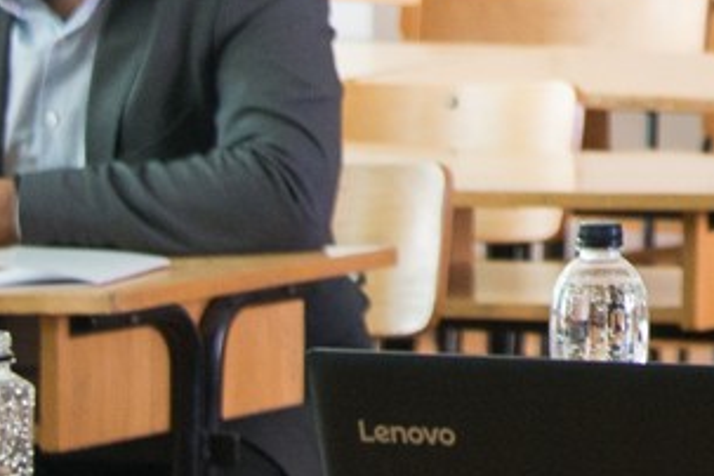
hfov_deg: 4.7
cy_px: -485
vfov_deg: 3.2
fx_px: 8528
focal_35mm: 430
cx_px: 1386
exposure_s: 1/60
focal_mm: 68
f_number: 4.8
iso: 1250
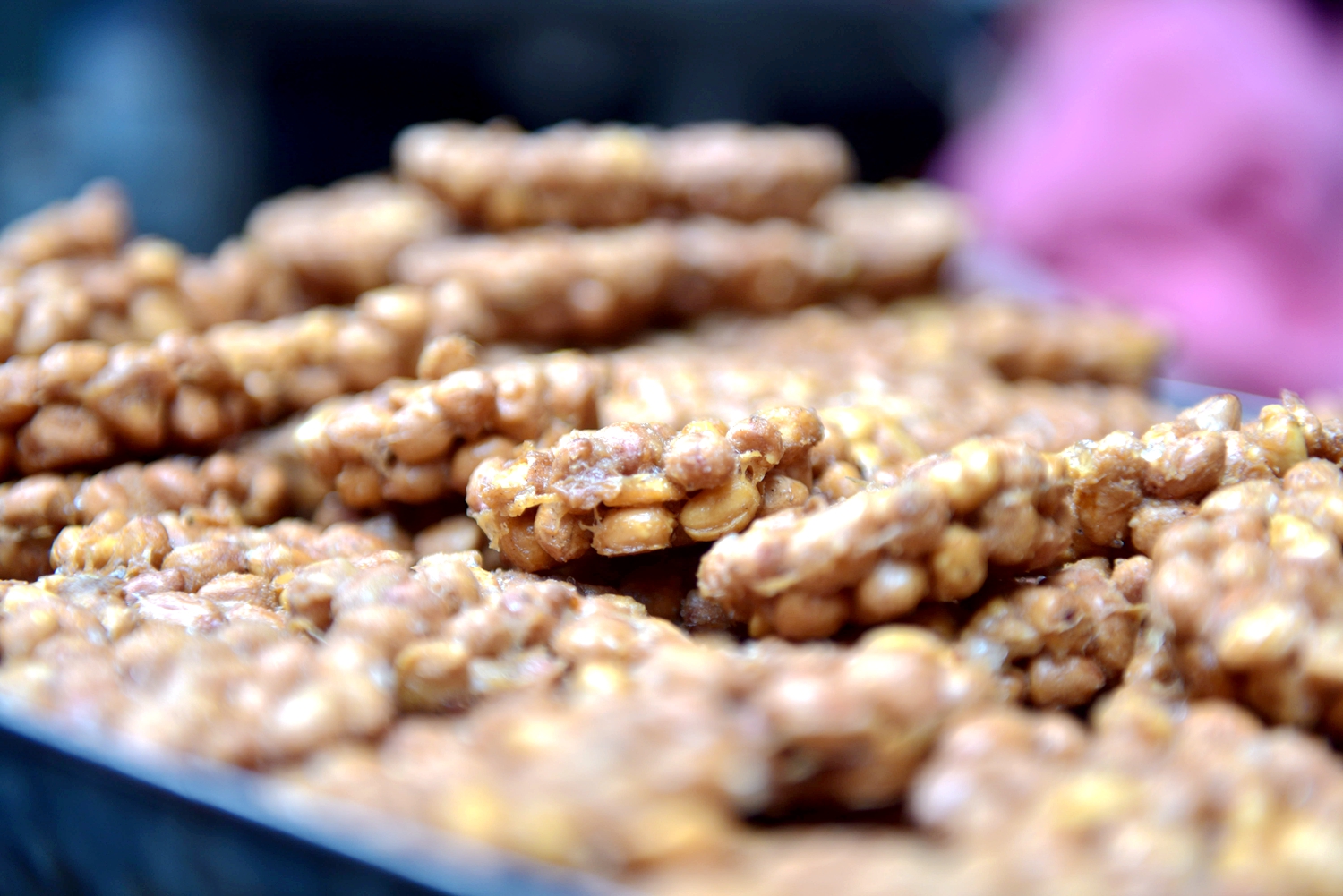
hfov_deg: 28.8
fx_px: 2612
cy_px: 448
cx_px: 672
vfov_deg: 19.5
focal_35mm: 70
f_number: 2.8
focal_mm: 70
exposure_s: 1/125
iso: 220
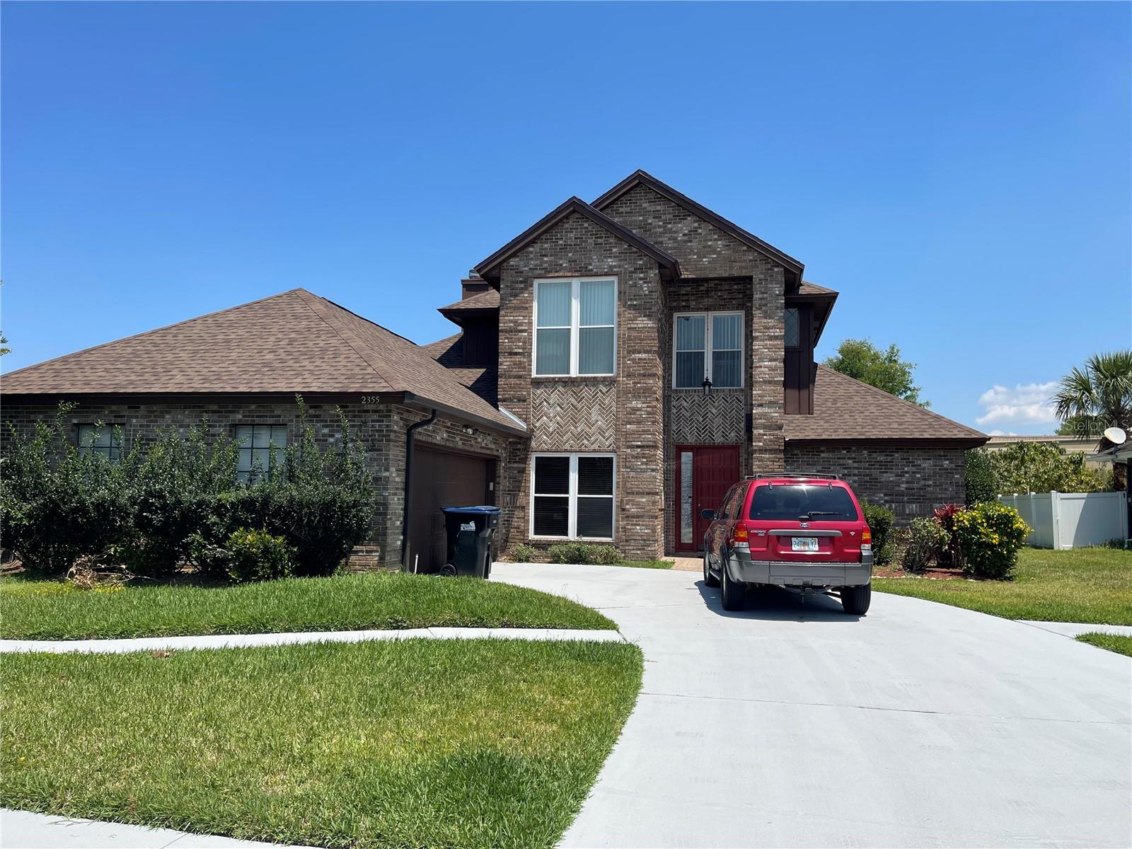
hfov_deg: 69.4
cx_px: 566
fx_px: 818
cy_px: 424
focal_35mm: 25
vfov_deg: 54.9
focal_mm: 5.1
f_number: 1.6
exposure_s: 1/3788
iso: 32
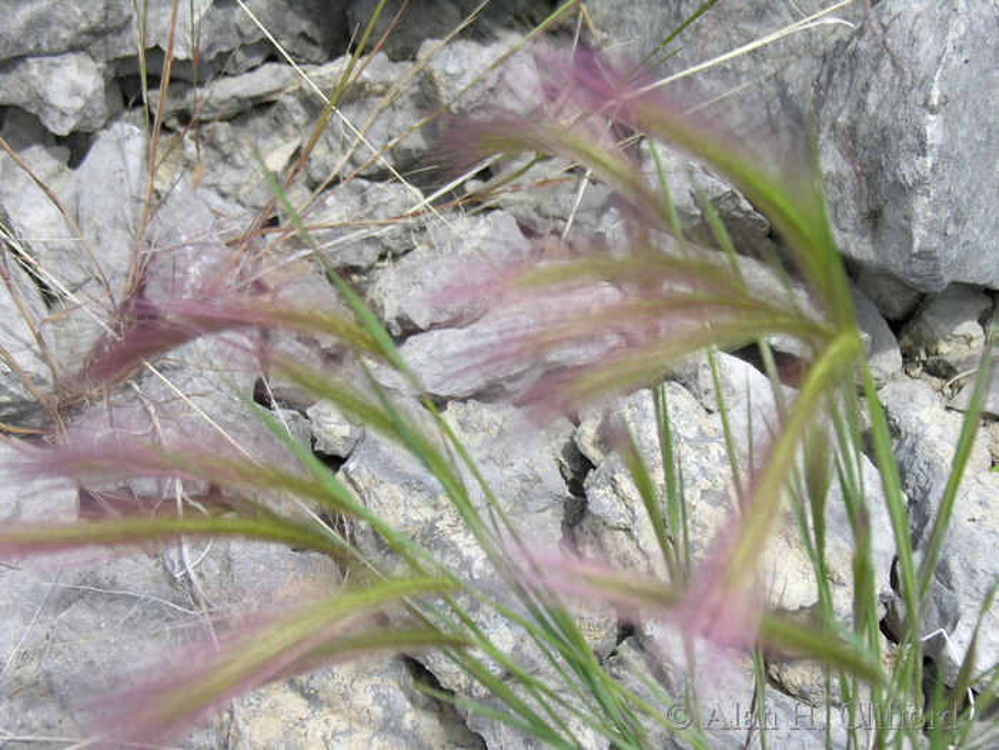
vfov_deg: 18.9
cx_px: 500
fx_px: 2251
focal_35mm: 78
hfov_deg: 25.0
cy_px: 375
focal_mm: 19.8
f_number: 3.4
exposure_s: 1/337
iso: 50
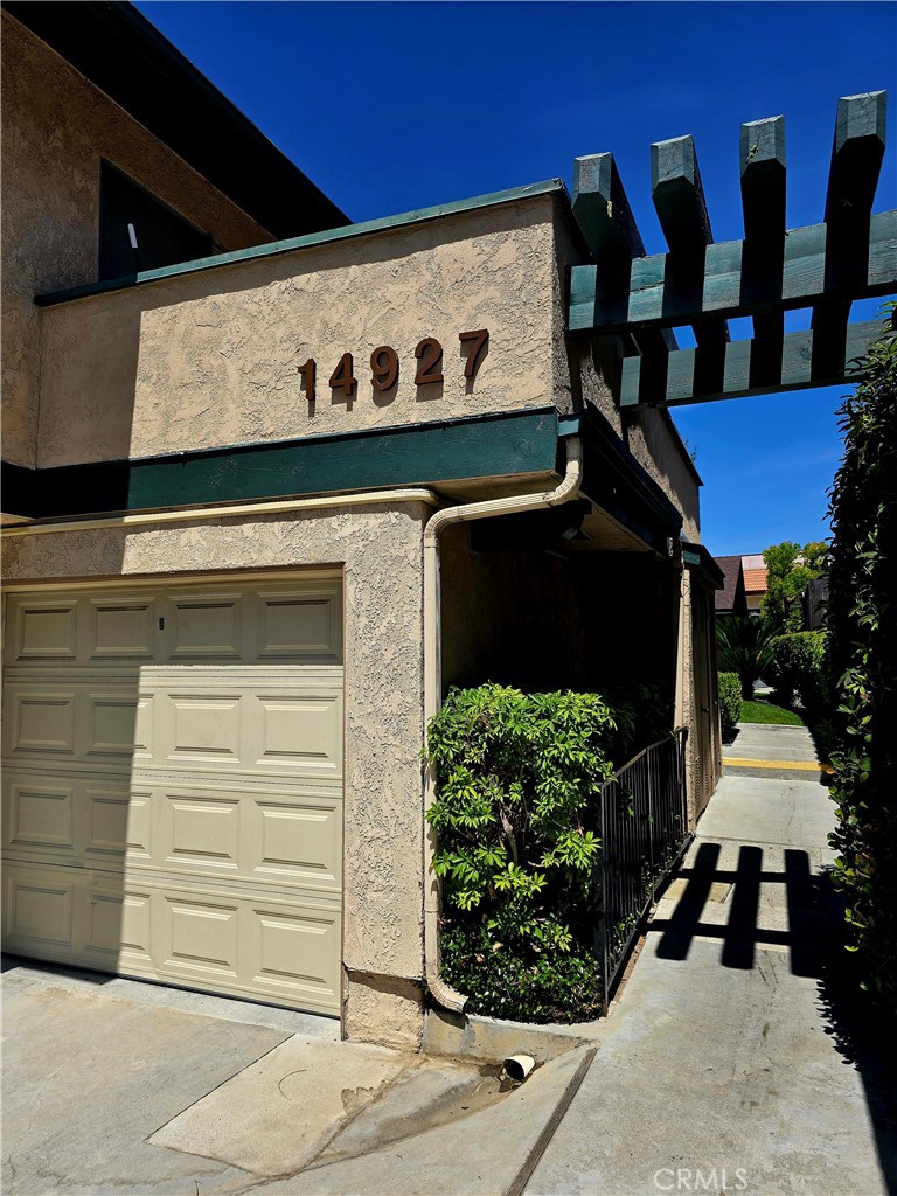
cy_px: 598
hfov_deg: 58.9
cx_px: 448
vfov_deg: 73.9
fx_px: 795
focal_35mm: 23
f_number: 1.7
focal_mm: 6.3
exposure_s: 1/1111
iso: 12
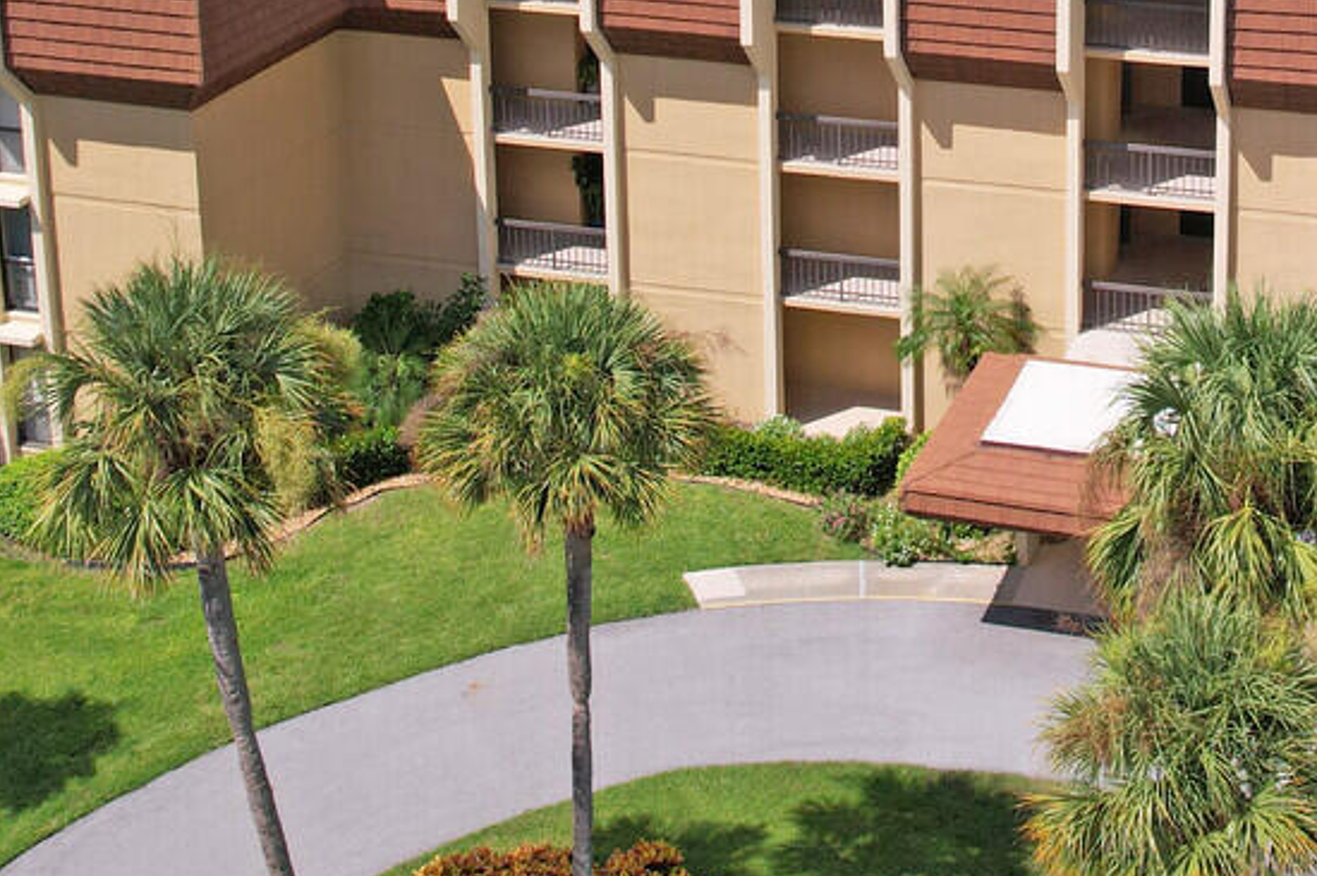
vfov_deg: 19.9
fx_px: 2340
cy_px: -175
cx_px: 1012
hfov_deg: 30.8
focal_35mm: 64
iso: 140
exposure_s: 1/3200
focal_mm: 8.38
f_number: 2.8
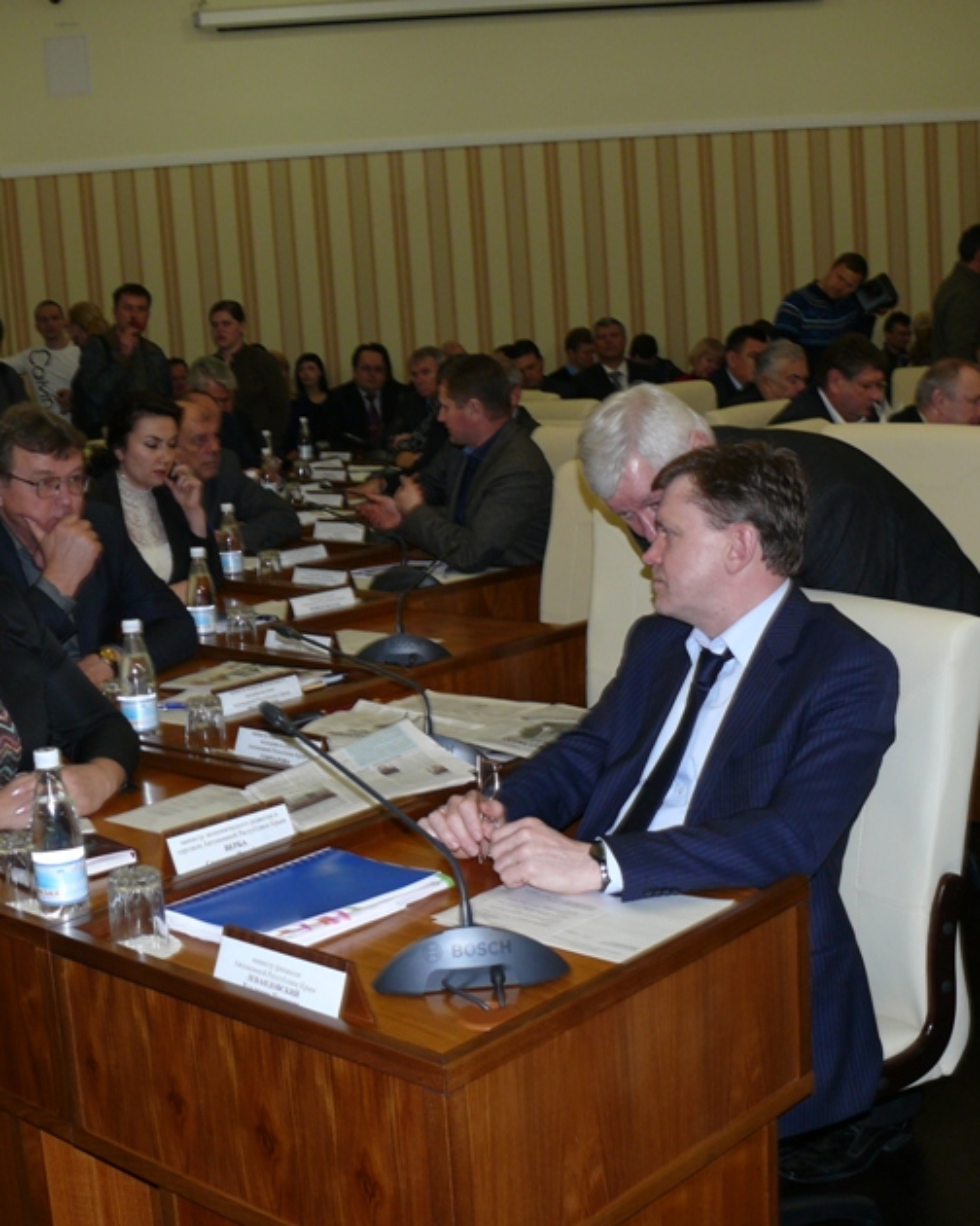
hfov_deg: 32.1
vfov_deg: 39.5
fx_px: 1704
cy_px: 617
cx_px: 448
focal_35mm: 47
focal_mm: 7.4
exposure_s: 1/30
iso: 100
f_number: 2.8
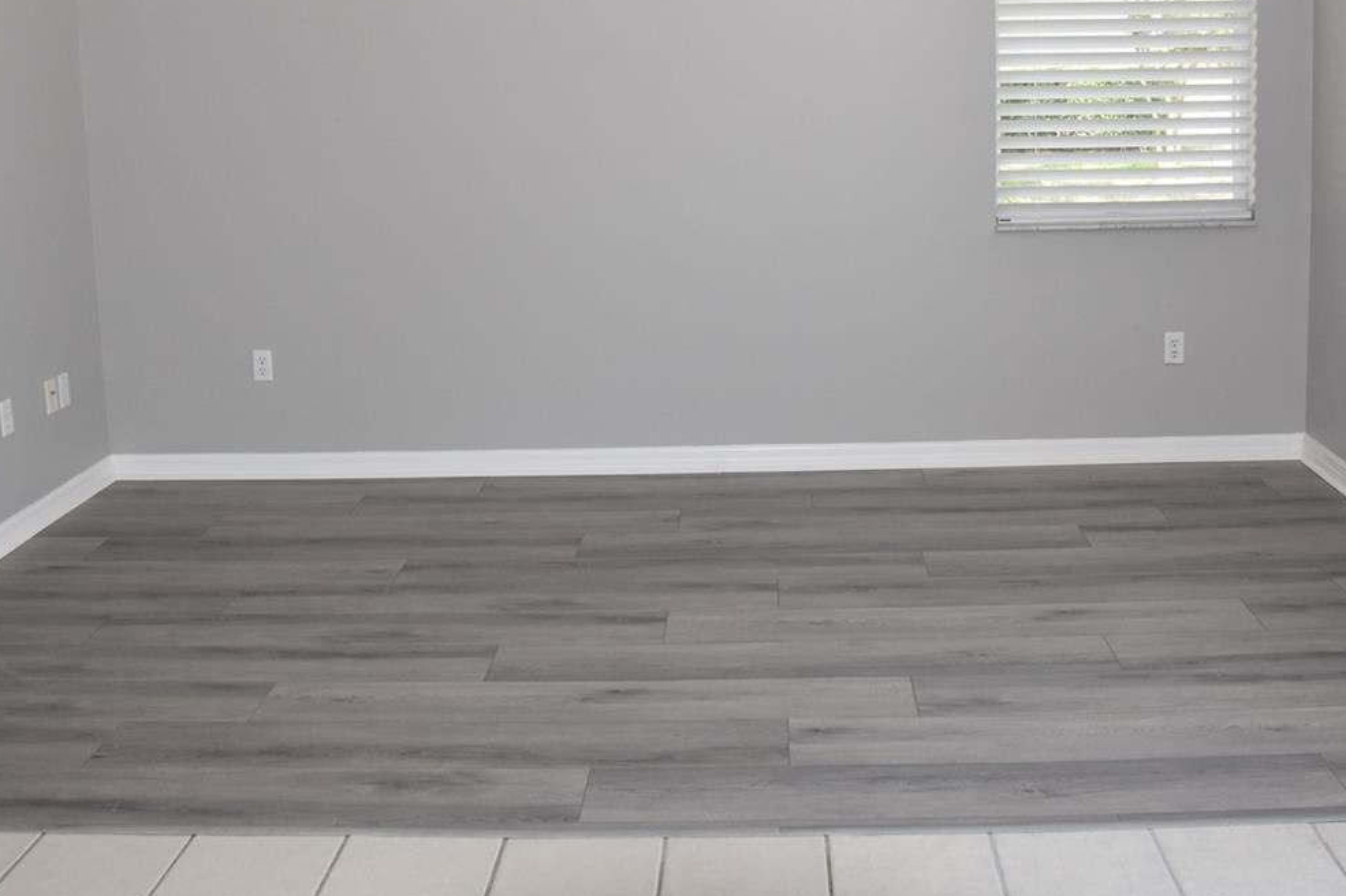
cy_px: 209
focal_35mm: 39
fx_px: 1458
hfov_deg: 49.6
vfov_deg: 33.4
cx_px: 704
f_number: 5.6
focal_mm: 16
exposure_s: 1/125
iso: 560
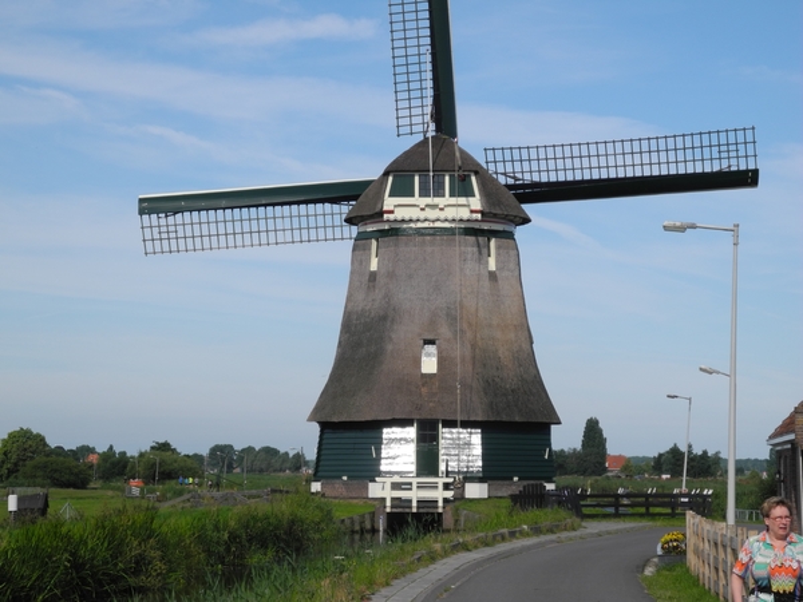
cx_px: 402
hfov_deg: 18.7
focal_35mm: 105
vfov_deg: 14.1
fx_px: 2436
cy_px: 301
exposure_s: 1/1250
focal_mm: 22.5
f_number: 4.5
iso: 100
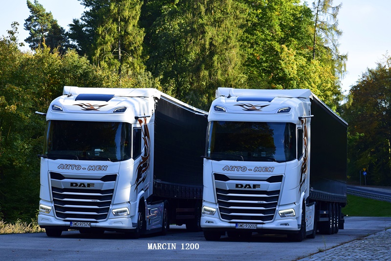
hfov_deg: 17.5
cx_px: 196
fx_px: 1271
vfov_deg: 11.7
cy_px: 130
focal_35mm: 117
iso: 800
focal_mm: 78
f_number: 7.1
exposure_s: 1/1000
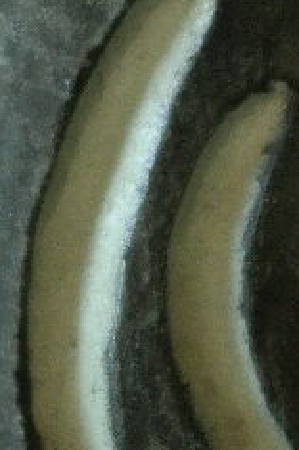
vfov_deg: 3.6
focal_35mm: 567
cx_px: 151
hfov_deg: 2.4
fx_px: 7084
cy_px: -11
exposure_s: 1/40
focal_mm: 50
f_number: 5.6
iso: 800
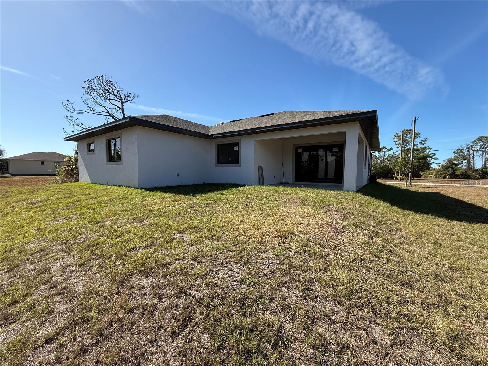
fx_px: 197
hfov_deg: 102.1
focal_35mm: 14
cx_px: 244
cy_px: 183
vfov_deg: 85.7
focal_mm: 2.22
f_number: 2.2
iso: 50
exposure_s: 1/1285
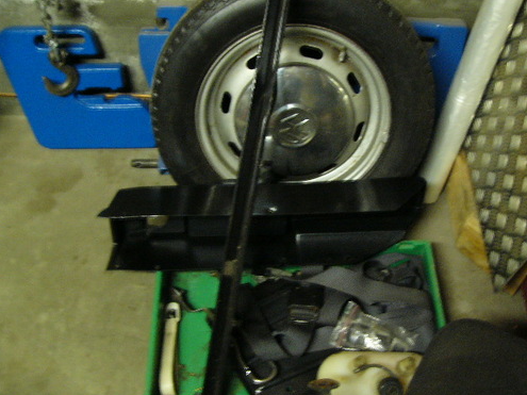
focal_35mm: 40
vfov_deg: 35.9
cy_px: 192
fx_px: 609
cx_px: 292
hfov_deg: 46.7
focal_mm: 6
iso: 200
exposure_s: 1/4
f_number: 2.8
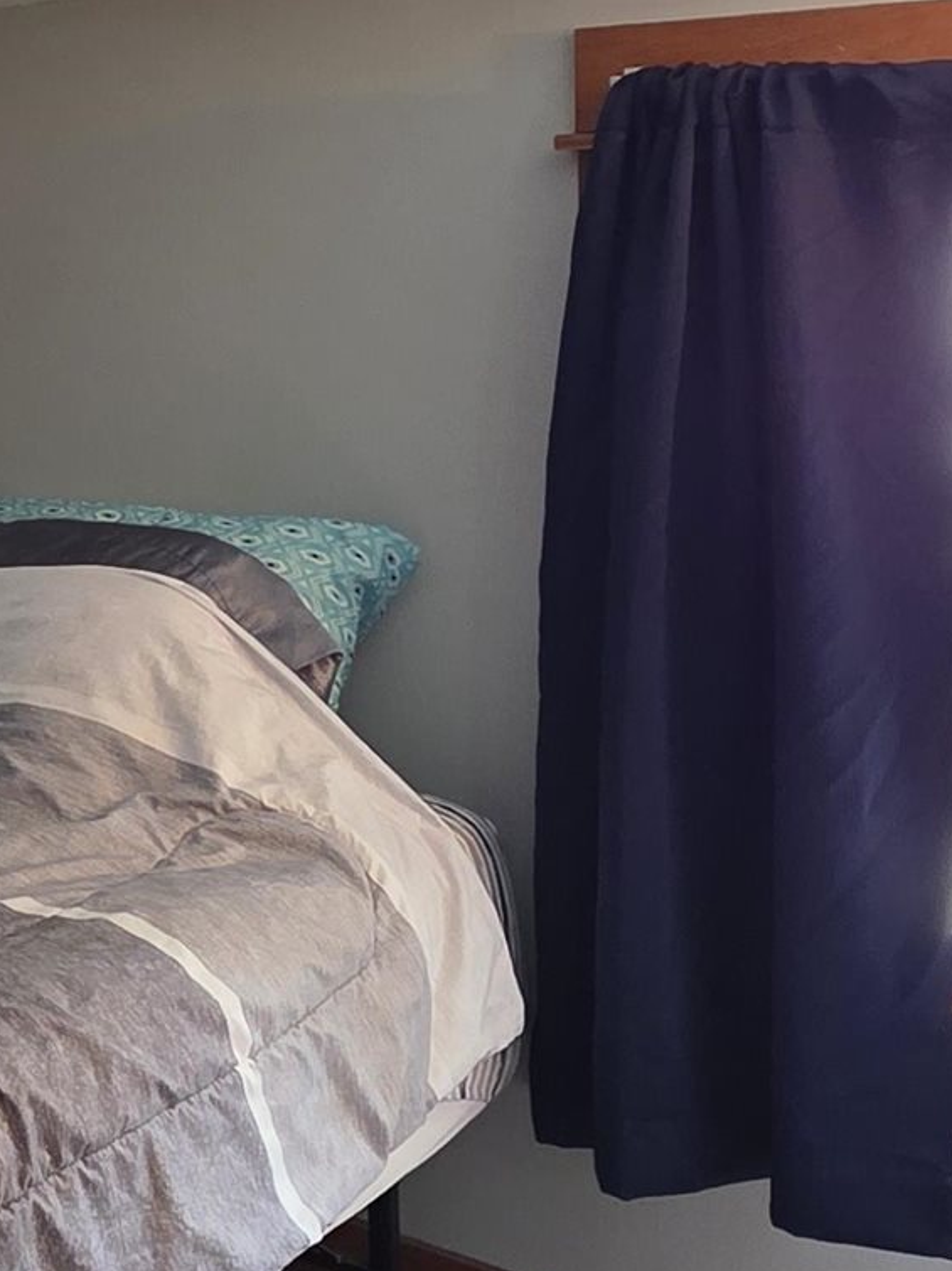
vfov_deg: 35.3
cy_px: 293
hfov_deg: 21.4
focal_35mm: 53
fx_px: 1945
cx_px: -603
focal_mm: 2.2
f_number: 1.9
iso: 200
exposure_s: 1/60
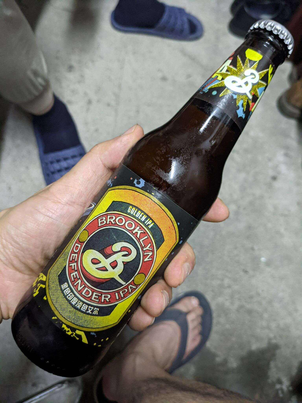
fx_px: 314
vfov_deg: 65.3
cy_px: 202
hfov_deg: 51.4
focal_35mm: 27
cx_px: 151
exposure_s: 1/25
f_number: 1.73
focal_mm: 4.38
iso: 359
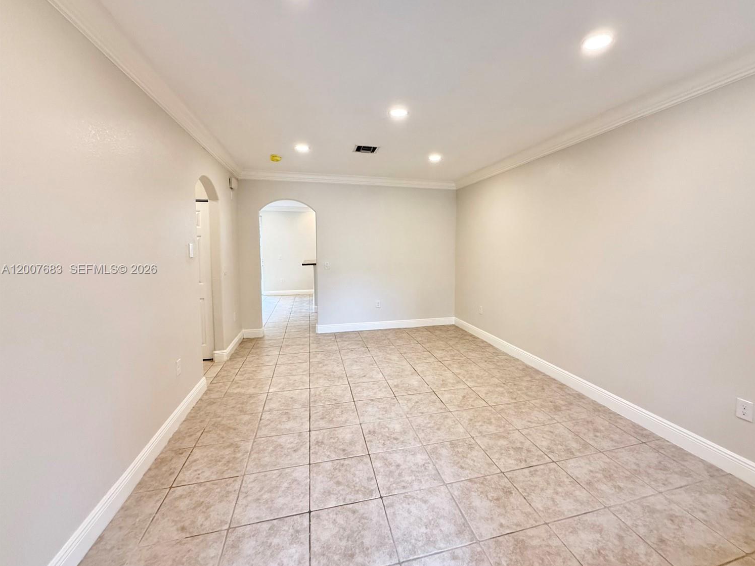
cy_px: 270
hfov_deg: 98.0
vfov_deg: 81.7
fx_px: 327
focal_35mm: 15
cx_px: 404
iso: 640
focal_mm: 2.22
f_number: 2.2
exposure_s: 1/120
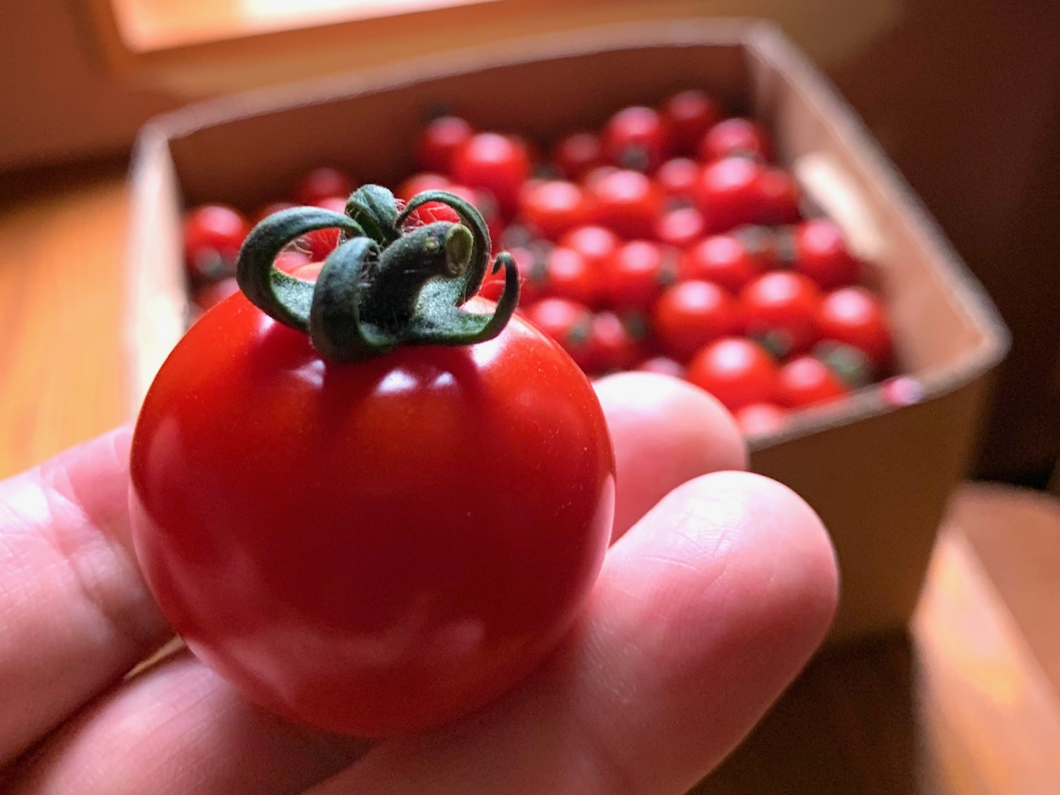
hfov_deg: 67.3
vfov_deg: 53.1
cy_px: 398
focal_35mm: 26
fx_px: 796
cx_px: 530
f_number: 1.8
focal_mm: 4.25
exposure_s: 1/63
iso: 100
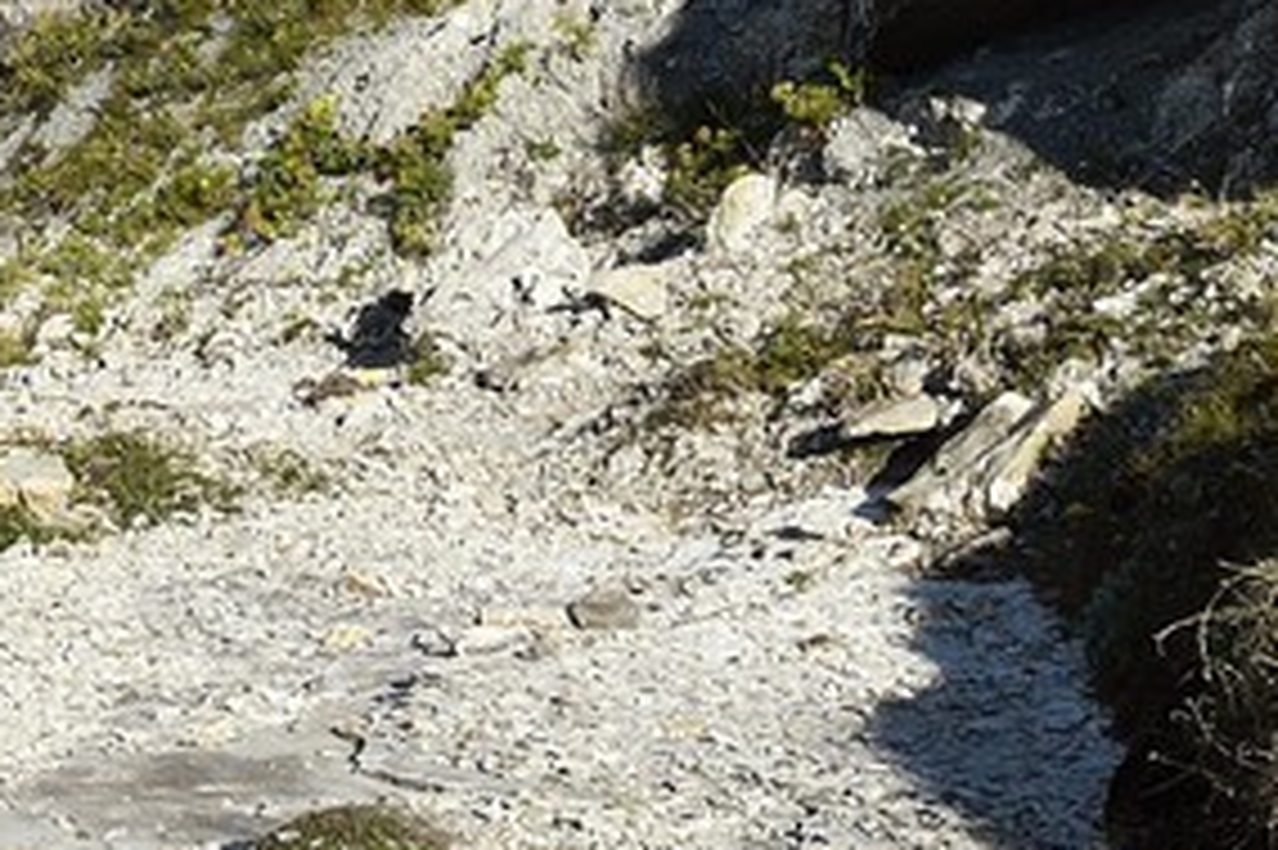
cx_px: -662
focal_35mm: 135
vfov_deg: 8.7
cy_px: -1511
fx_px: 4790
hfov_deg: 14.2
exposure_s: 1/500
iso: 200
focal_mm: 24
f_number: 10
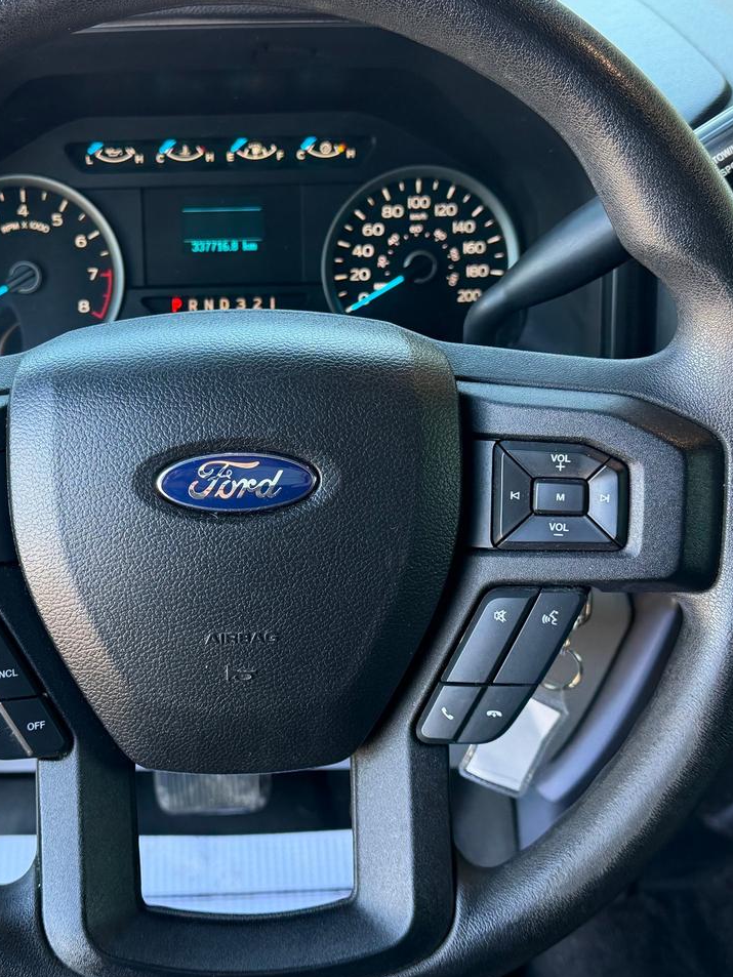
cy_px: 490
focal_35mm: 47
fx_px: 1327
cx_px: 250
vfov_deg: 40.4
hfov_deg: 30.7
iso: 200
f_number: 1.78
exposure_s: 1/120
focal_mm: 6.76
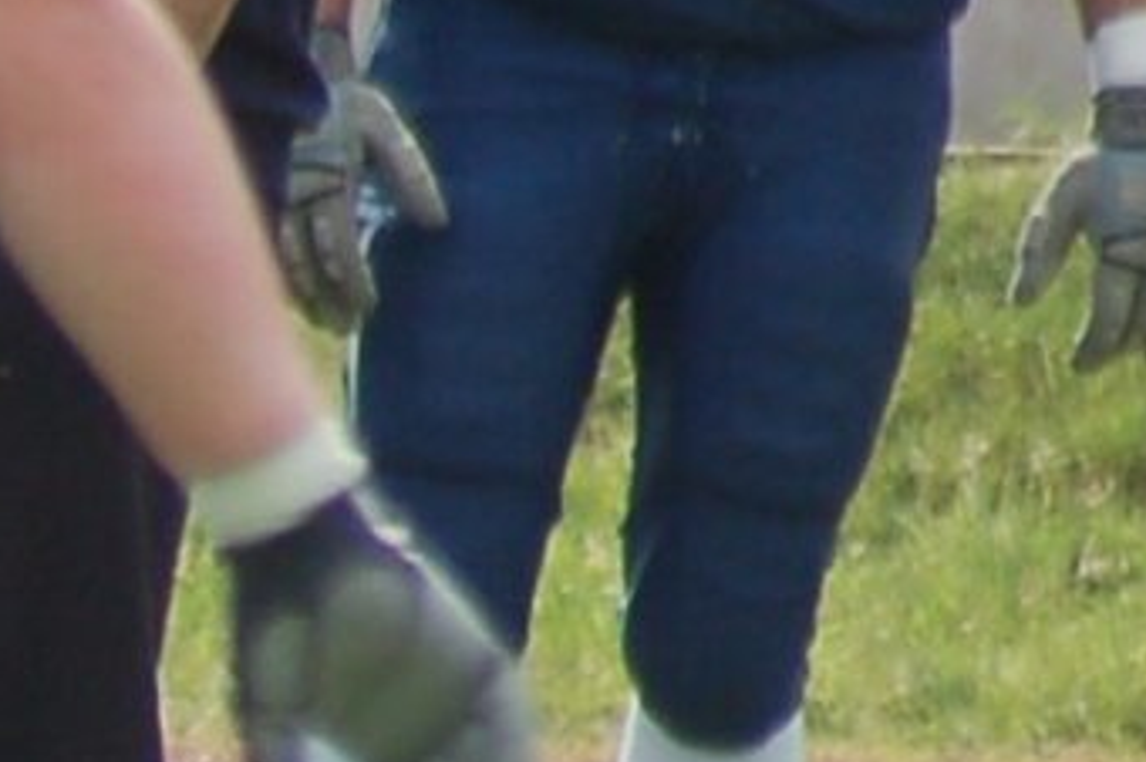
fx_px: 83226
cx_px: -2255
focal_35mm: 2617
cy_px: 1244
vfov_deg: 0.5
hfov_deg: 0.8
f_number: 5.6
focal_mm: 270
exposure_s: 1/800
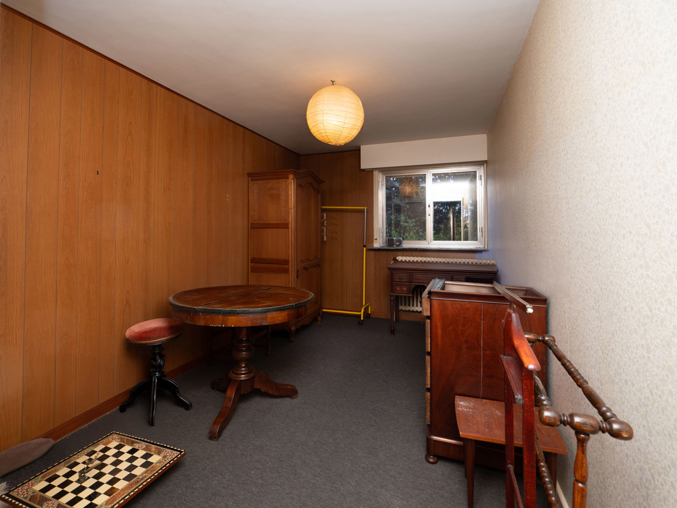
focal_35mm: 16
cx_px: 338
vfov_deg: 78.1
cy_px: 254
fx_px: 313
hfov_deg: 94.5
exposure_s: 1/60
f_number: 5
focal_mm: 8
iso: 200
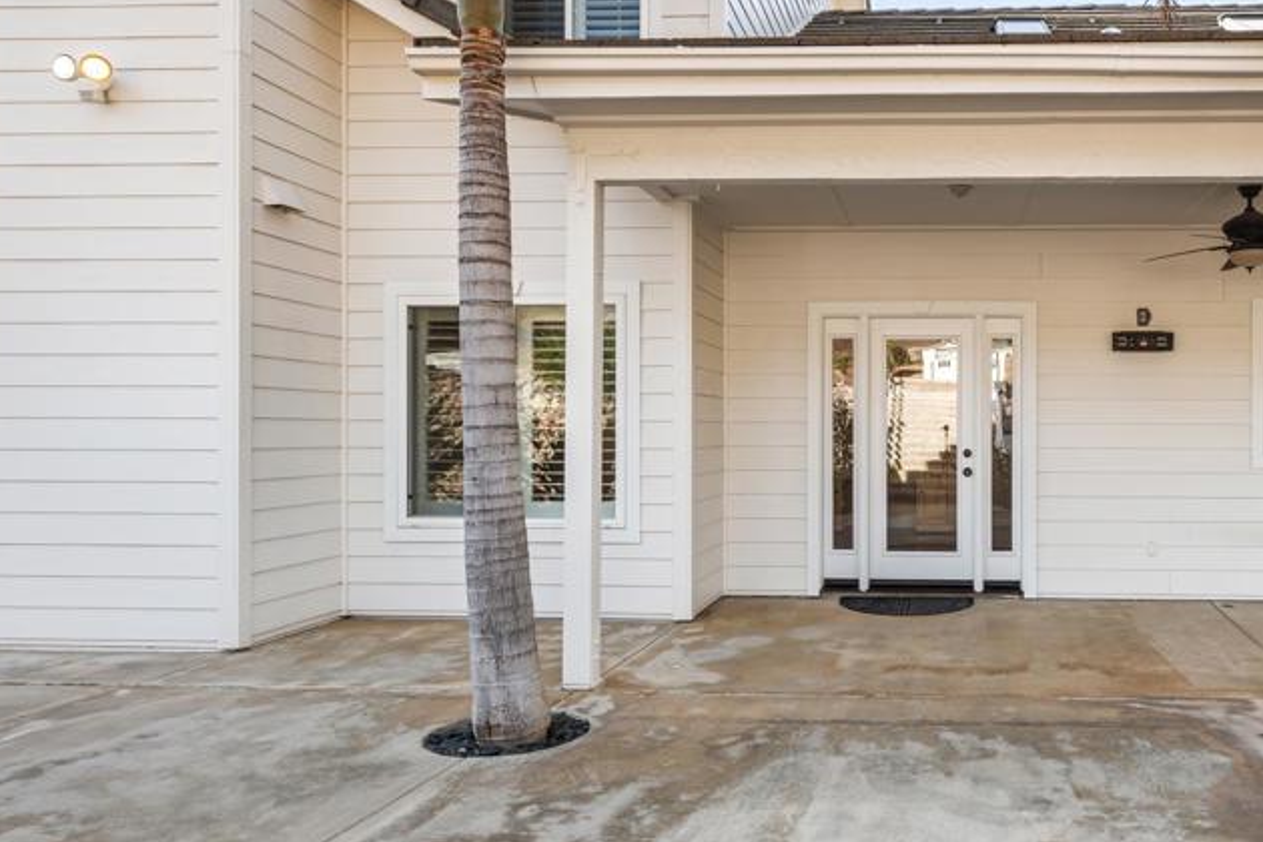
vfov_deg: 49.5
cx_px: 912
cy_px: 440
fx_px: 912
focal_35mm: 26
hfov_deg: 66.0
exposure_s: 1/80
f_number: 9
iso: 320
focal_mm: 16
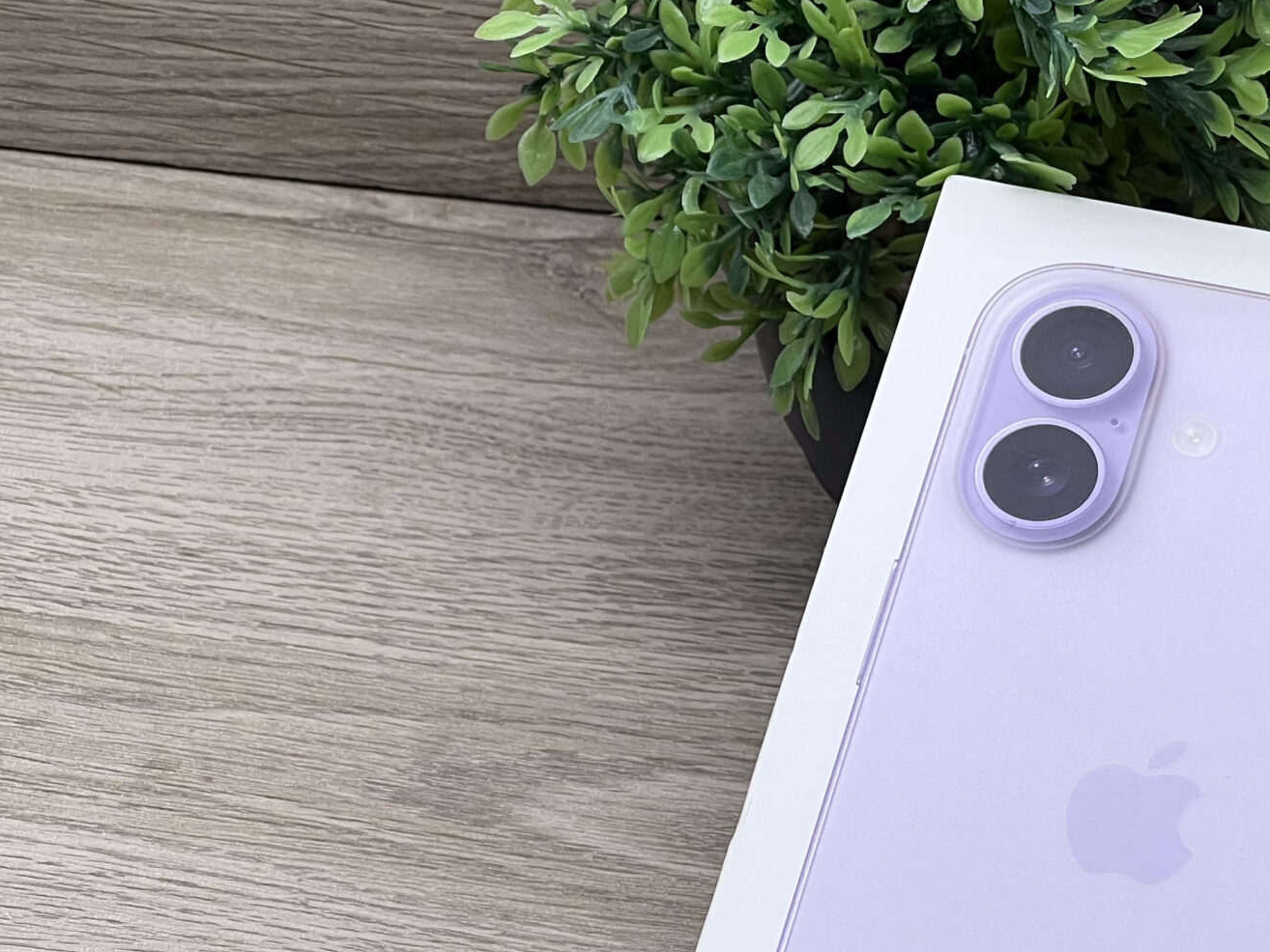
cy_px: 807
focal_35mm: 150
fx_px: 5504
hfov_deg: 13.1
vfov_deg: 9.9
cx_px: 1111
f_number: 2.8
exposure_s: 1/100
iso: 40
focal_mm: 9
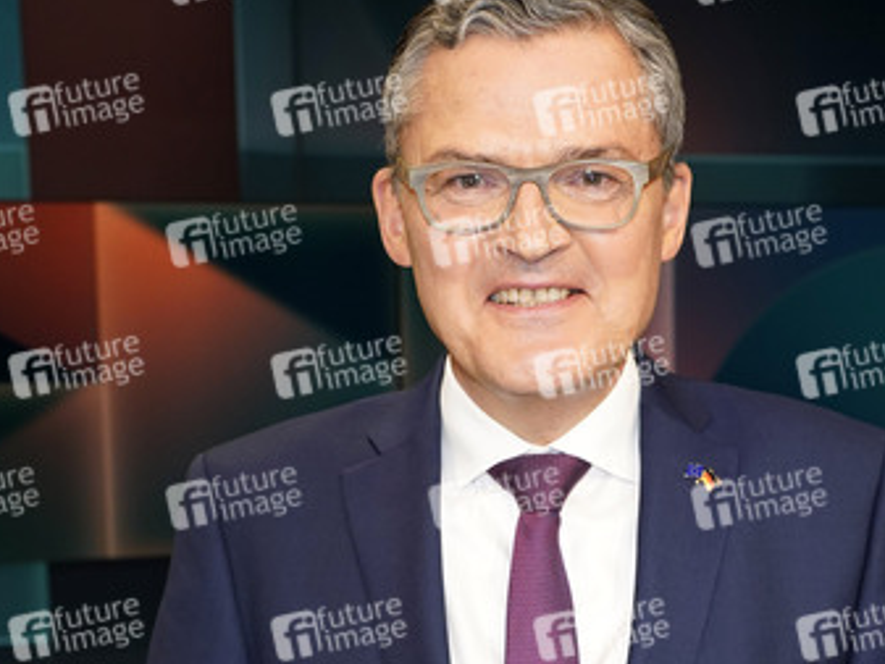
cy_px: 302
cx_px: 532
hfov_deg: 35.4
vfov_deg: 27.0
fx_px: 1381
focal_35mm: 54
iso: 2000
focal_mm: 42
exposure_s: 1/160
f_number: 5.6
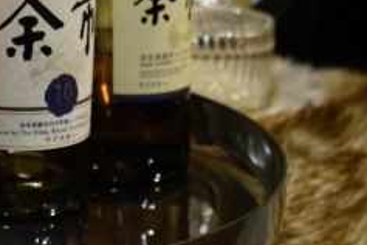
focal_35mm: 118
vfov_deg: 11.3
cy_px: -75
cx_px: -60
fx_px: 1203
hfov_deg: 16.7
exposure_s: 1/60
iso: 2500
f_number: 4
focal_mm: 35
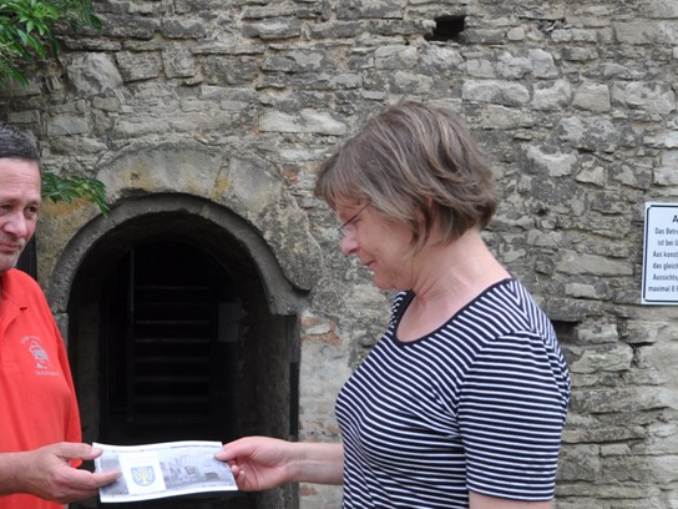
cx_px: 242
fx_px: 1115
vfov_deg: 25.5
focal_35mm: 57
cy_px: 351
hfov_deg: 33.6
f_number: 7.1
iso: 200
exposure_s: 1/200
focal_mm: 21
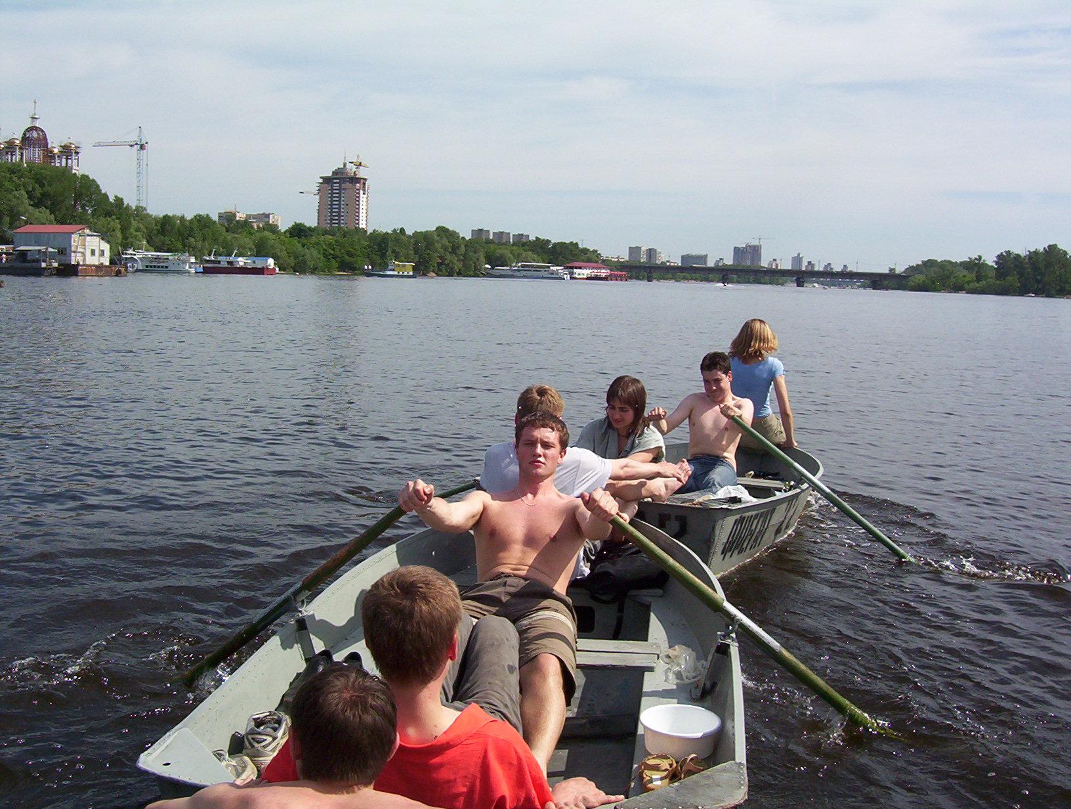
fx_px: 1334
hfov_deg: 43.8
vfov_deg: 33.7
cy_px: 404
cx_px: 536
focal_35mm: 43
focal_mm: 5.77
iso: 100
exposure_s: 1/1079
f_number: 5.17
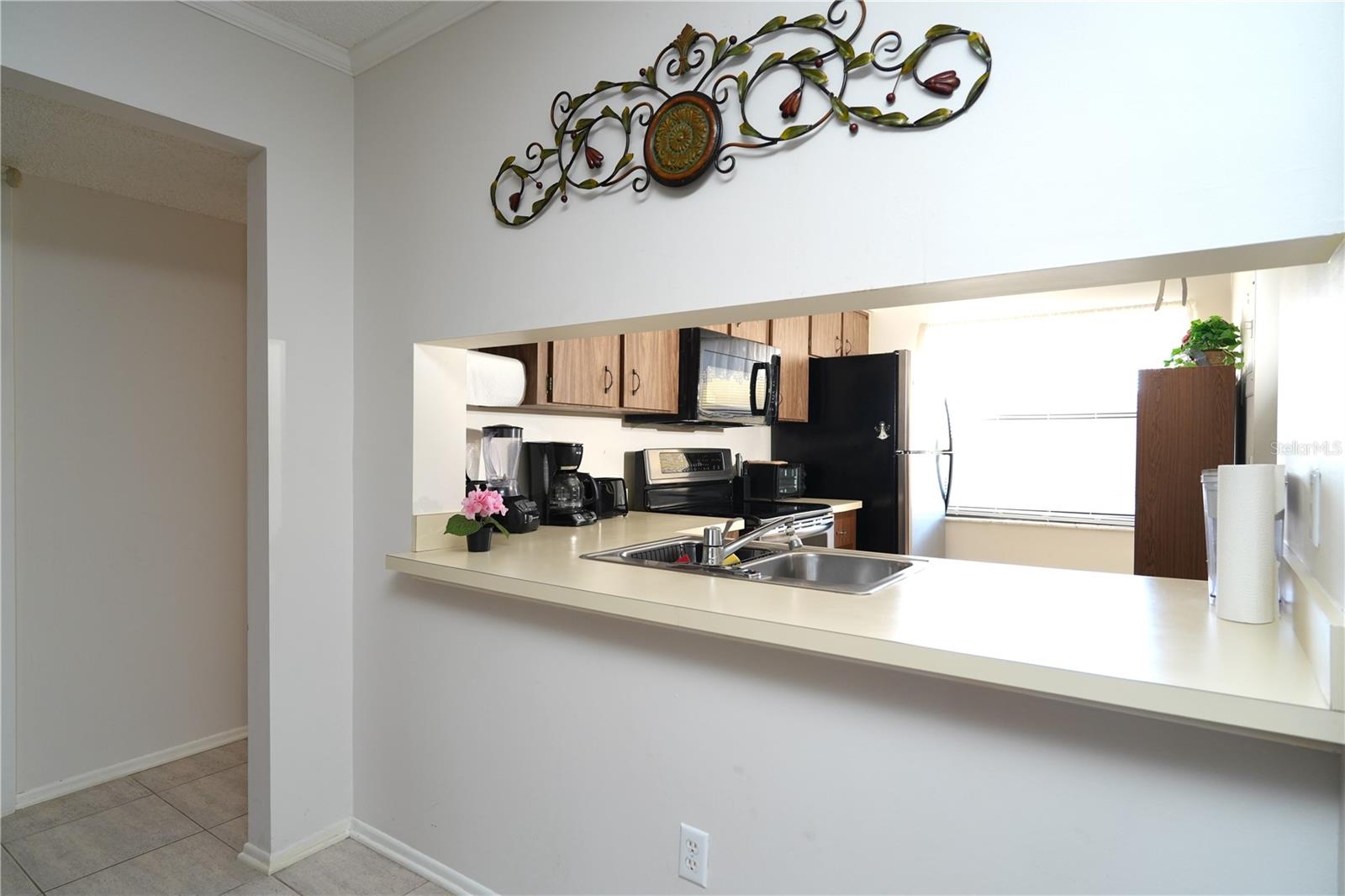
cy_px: 448
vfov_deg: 61.9
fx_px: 747
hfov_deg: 84.0
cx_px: 672
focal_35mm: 20
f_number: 4
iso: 400
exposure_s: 1/60
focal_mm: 20
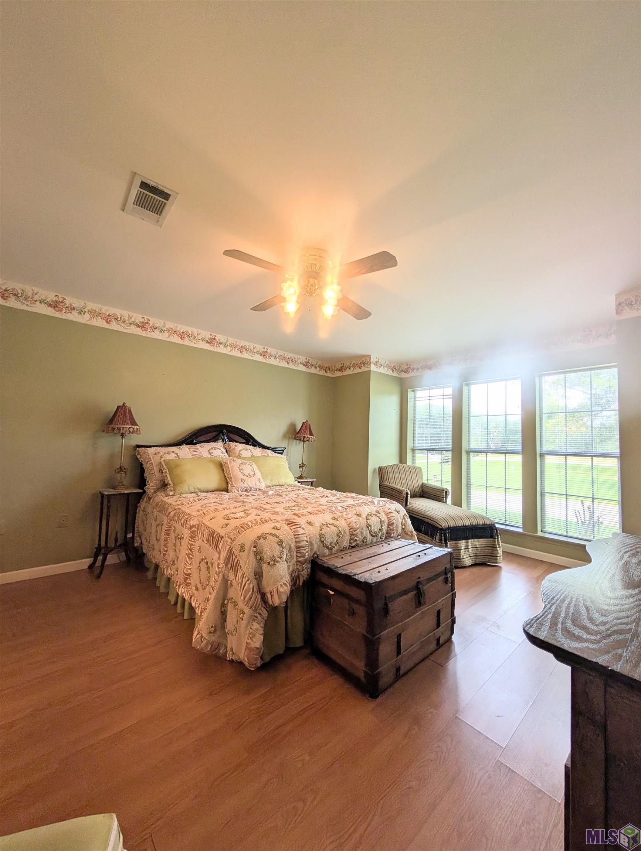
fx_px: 296
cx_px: 320
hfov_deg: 94.6
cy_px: 426
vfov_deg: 110.5
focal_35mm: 12
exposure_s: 1/276
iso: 63
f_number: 1.7
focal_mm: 2.02
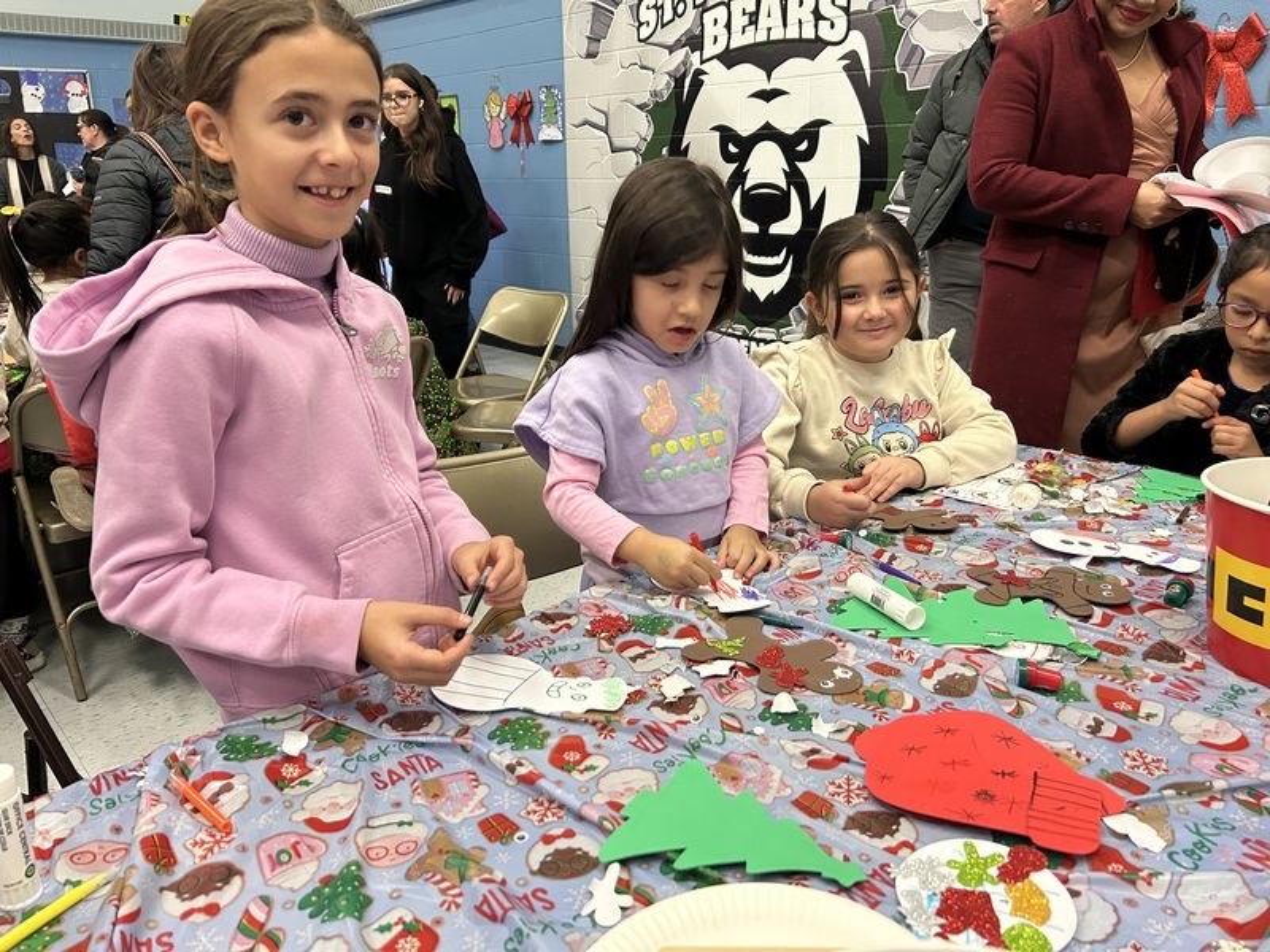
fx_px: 954
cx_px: 635
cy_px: 476
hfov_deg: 67.3
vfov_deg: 53.1
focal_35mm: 26
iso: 320
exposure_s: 1/60
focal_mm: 5.7
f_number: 1.5
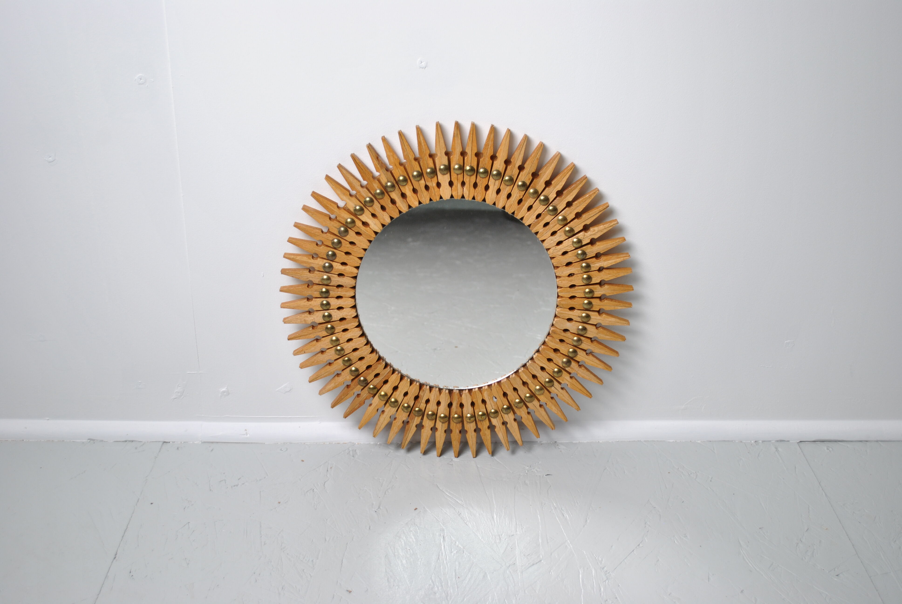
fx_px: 1091
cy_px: 302
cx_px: 451
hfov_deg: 44.9
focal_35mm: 44
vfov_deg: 30.9
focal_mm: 29
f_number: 4.5
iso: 200
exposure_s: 1/50
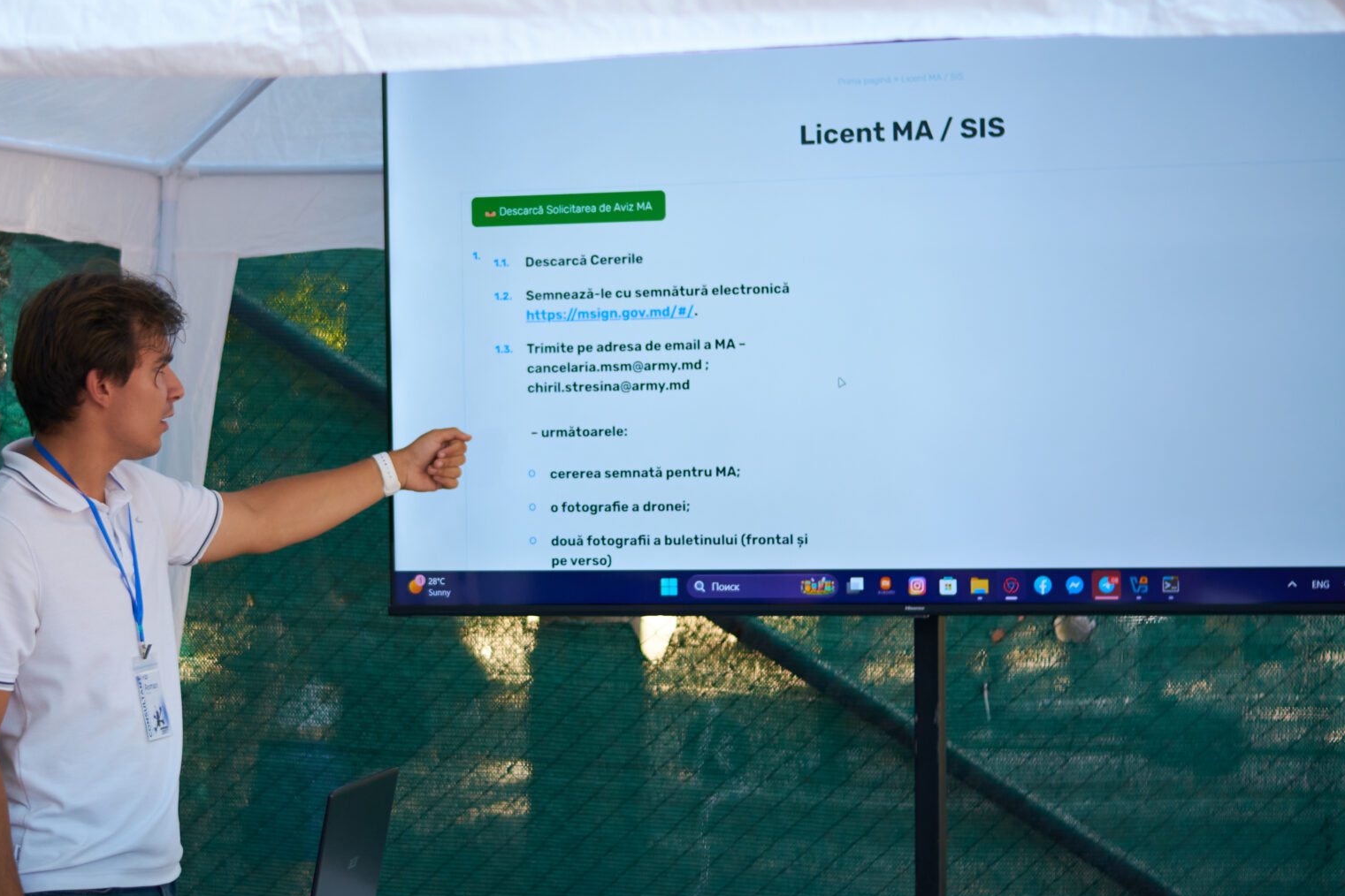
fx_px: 3773
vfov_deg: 13.6
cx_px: 442
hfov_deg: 20.1
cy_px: 428
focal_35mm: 101
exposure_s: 1/1000
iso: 320
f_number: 1.8
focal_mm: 50
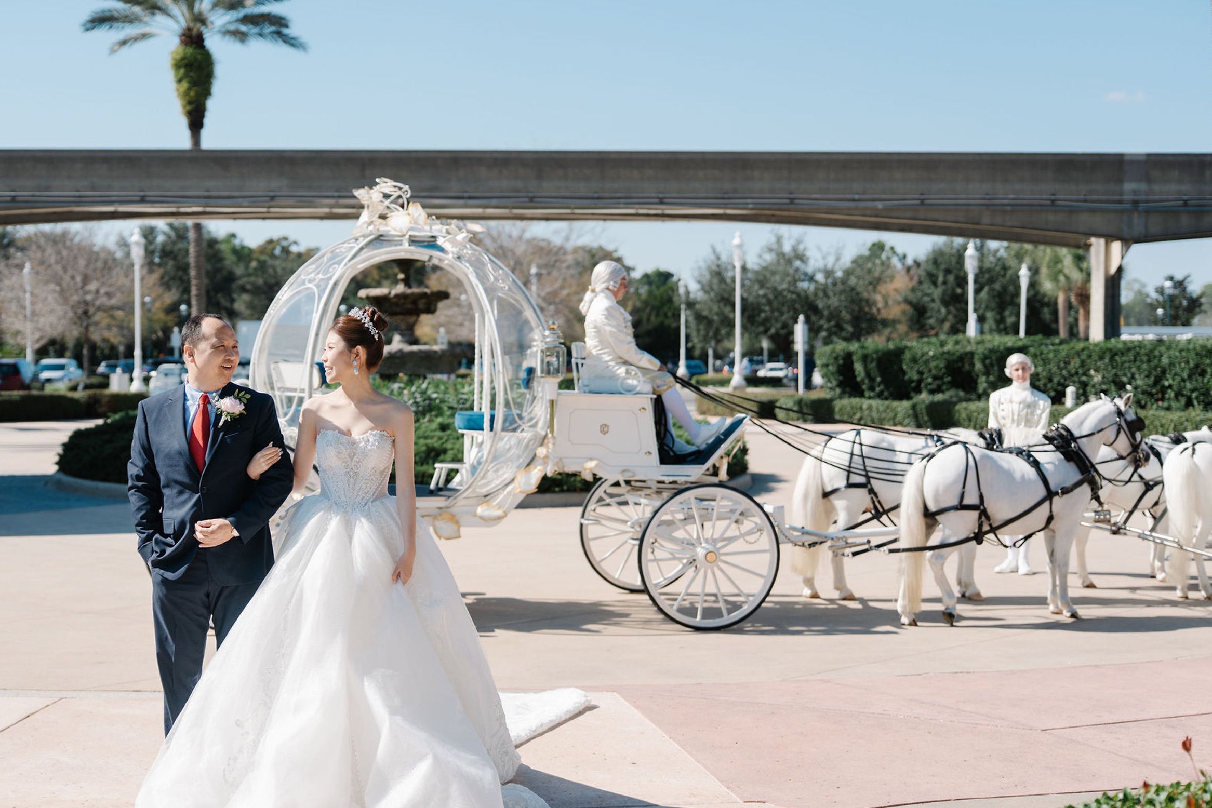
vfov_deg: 25.1
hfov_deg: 36.8
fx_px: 1818
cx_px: 520
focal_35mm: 54
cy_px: 408
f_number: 2
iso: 100
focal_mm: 42
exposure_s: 1/2500
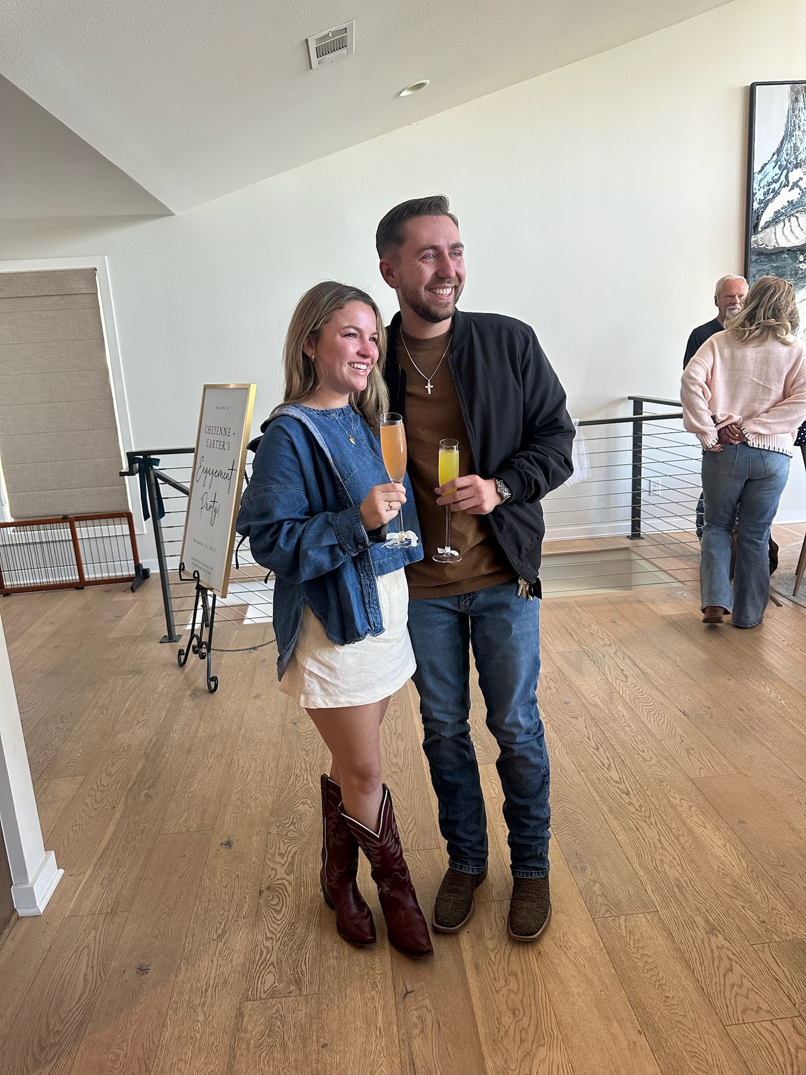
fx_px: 745
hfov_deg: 56.8
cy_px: 538
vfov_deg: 71.6
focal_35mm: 24
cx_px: 403
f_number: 1.78
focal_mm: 6.86
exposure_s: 1/120
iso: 200
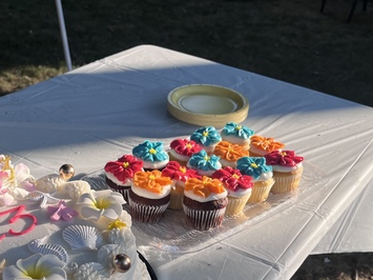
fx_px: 474
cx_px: 92
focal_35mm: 44
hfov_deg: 41.7
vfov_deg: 32.2
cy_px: 211
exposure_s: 1/787
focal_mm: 5.1
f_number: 1.6
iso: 50
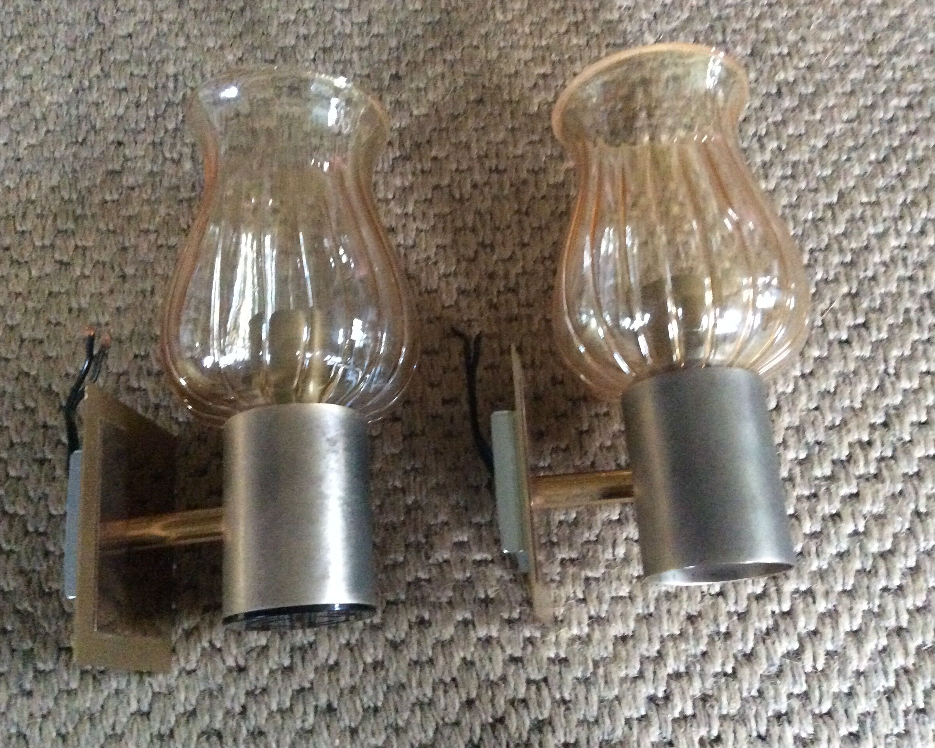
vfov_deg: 43.4
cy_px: 373
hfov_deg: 52.8
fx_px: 941
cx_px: 462
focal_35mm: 34
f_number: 2.4
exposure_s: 1/17
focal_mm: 3.3
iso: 640
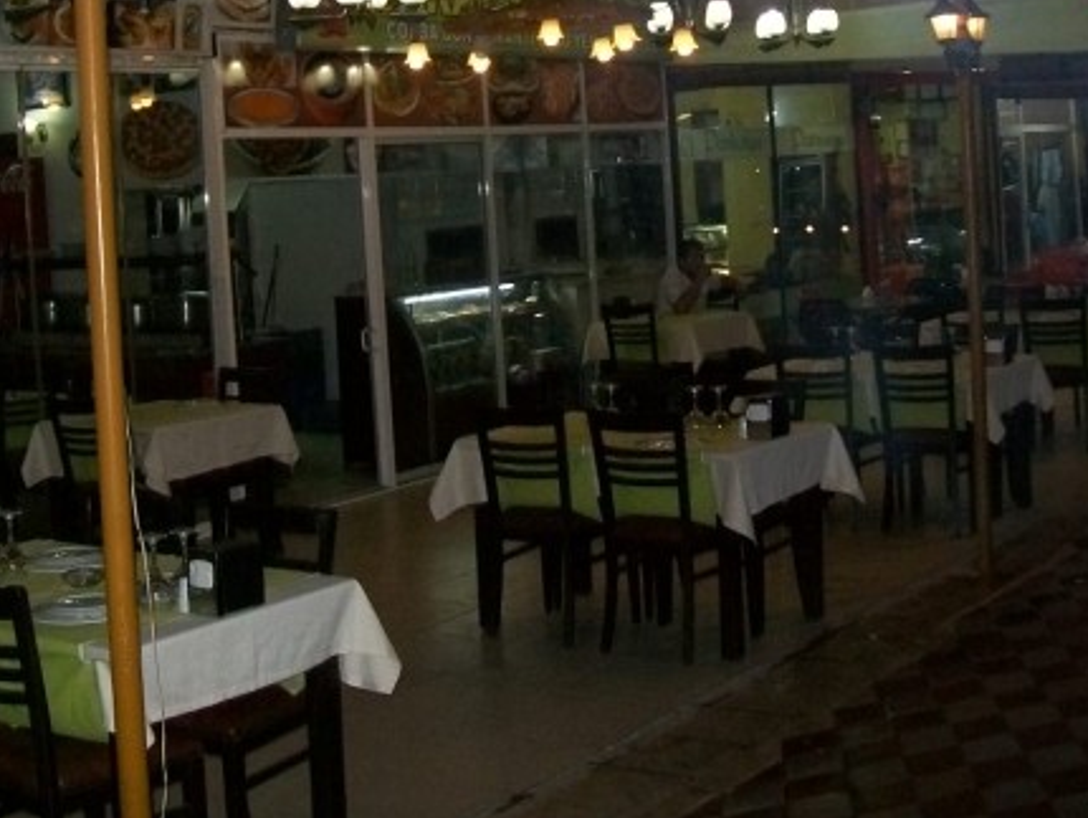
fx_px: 1667
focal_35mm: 53
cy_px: 206
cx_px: 412
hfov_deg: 36.0
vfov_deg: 27.2
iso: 160
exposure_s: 1/60
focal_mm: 6.1
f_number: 2.7
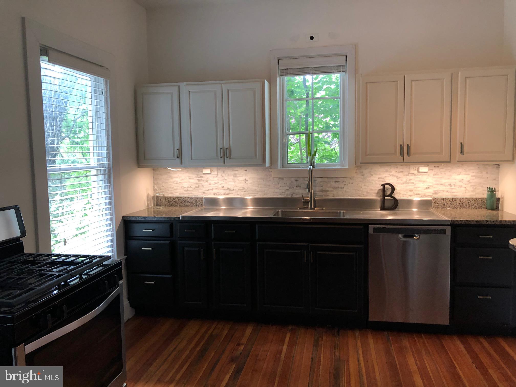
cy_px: 194
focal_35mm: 28
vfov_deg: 49.7
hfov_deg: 63.4
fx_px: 417
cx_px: 258
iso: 40
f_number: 1.8
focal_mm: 4
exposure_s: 1/20
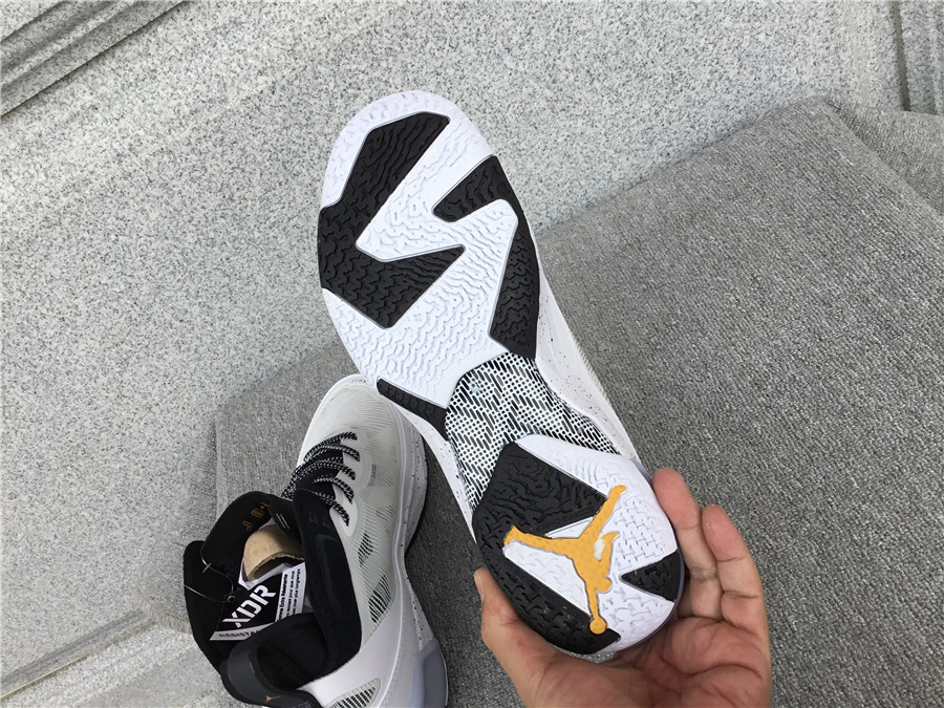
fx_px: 845
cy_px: 354
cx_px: 472
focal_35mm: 31
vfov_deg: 45.4
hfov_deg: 58.4
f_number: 2.4
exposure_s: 1/324
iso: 25
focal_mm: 3.3
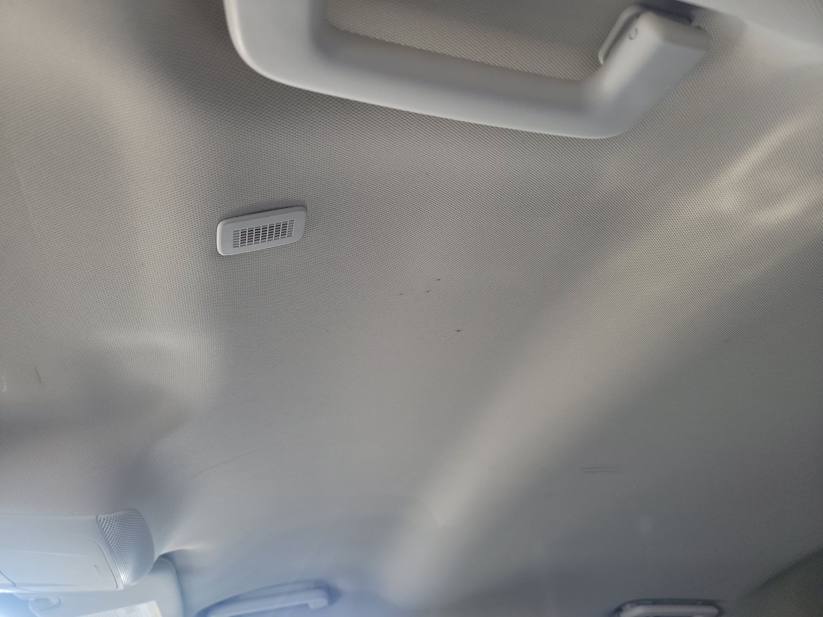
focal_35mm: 24
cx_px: 412
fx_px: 571
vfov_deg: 56.8
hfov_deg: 71.6
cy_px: 308
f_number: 1.8
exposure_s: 1/59
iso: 61
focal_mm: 6.7
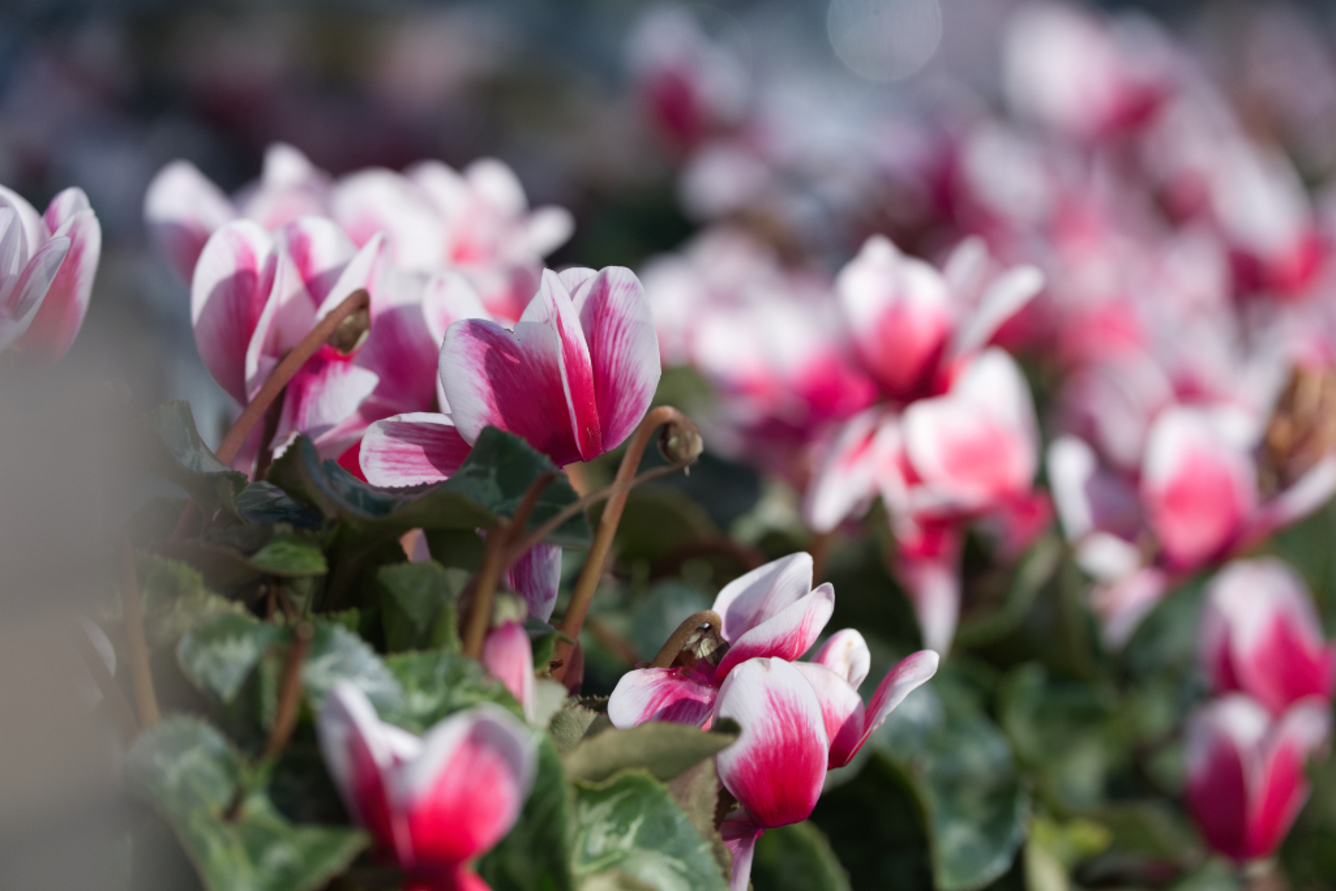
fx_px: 7794
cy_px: 446
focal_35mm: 210
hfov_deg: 9.8
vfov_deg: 6.5
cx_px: 668
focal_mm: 140
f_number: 4
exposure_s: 1/1400
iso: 400
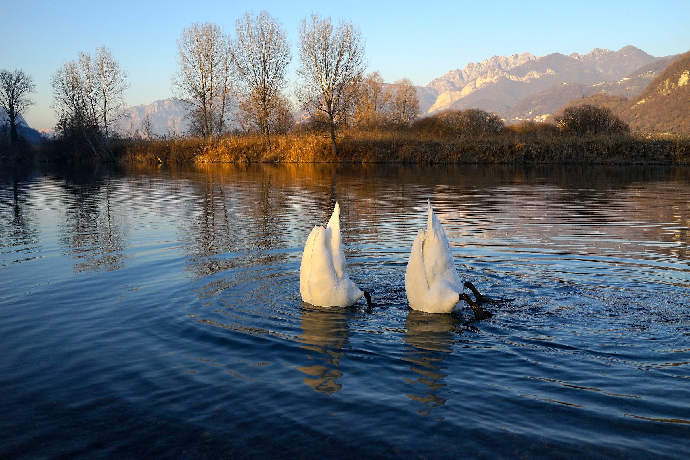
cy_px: 230
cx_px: 345
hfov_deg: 54.4
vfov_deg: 37.9
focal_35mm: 35
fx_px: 671
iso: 250
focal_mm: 35
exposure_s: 1/400
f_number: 9
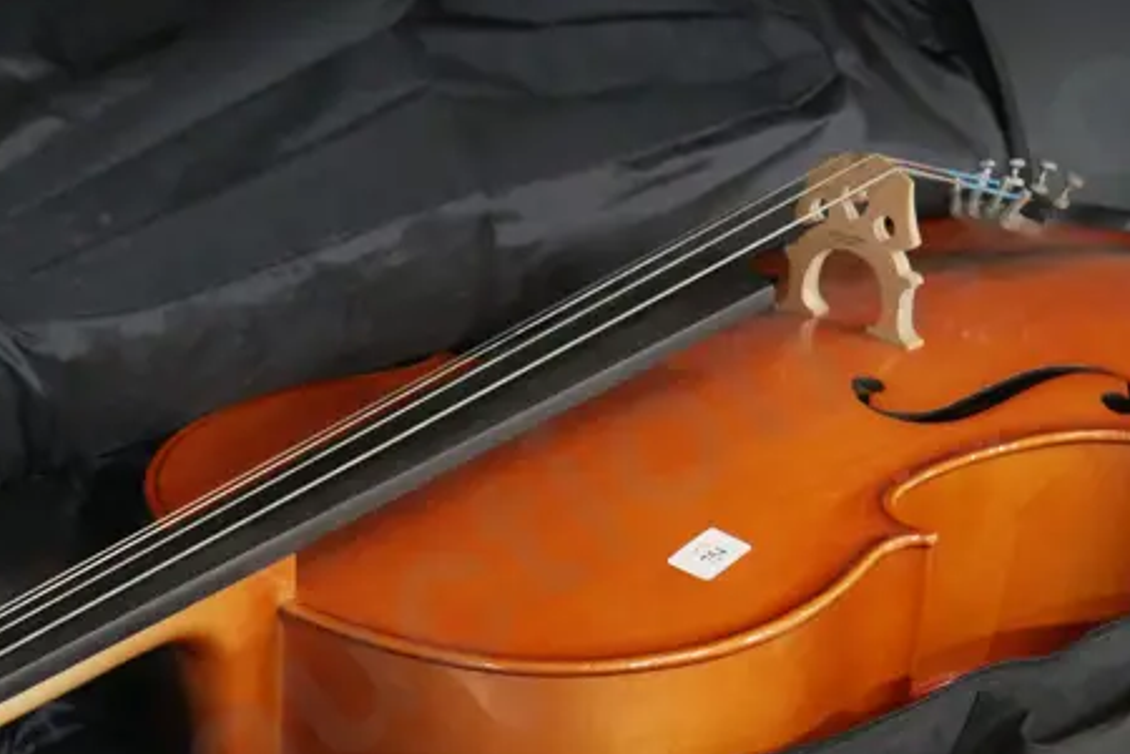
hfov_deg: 28.3
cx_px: 367
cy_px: 672
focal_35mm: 71
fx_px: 2228
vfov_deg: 18.9
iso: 3200
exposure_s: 1/60
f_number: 4
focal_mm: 15
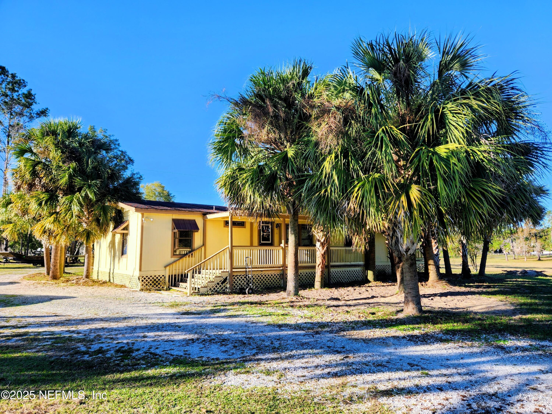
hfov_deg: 73.9
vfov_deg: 58.9
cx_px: 276
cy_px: 207
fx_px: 367
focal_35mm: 23
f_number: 1.8
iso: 20
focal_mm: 5.4
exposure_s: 1/521
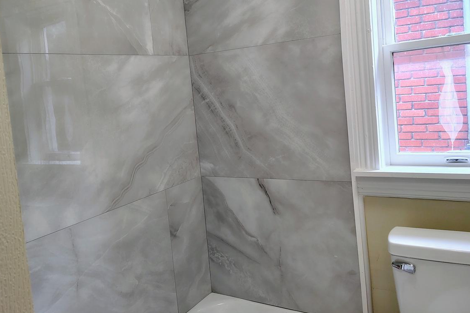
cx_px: 235
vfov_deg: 38.7
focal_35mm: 34
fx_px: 444
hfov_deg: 55.8
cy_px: 124
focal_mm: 5.56
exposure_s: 1/120
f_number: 1.8
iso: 578
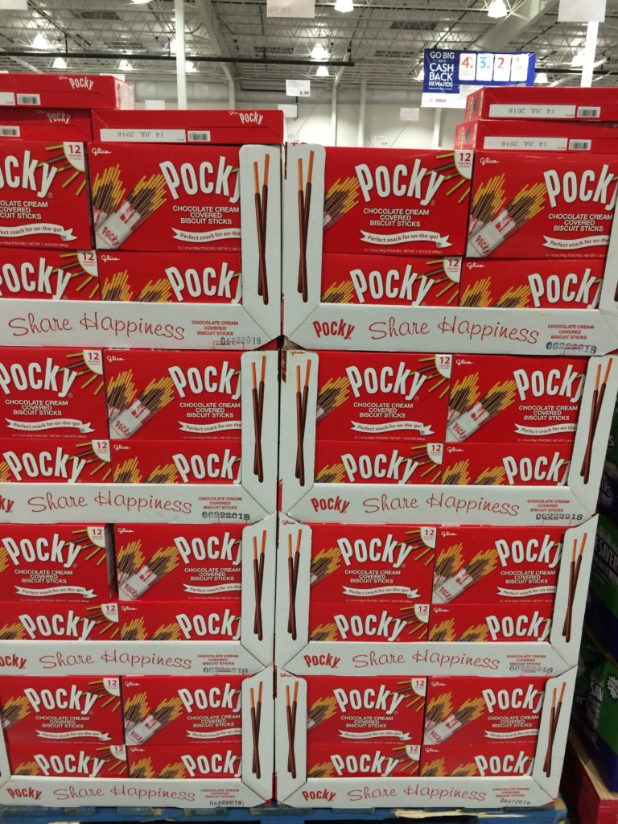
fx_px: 690
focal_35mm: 29
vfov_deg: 61.7
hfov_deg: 48.2
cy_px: 412
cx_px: 309
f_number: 2.2
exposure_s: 1/30
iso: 125
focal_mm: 4.15
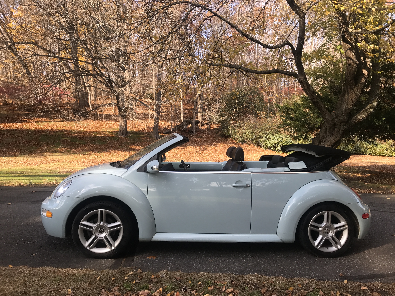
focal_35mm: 28
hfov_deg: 63.4
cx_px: 198
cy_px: 148
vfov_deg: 49.7
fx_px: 320
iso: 20
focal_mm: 3.99
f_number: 1.8
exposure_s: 1/418
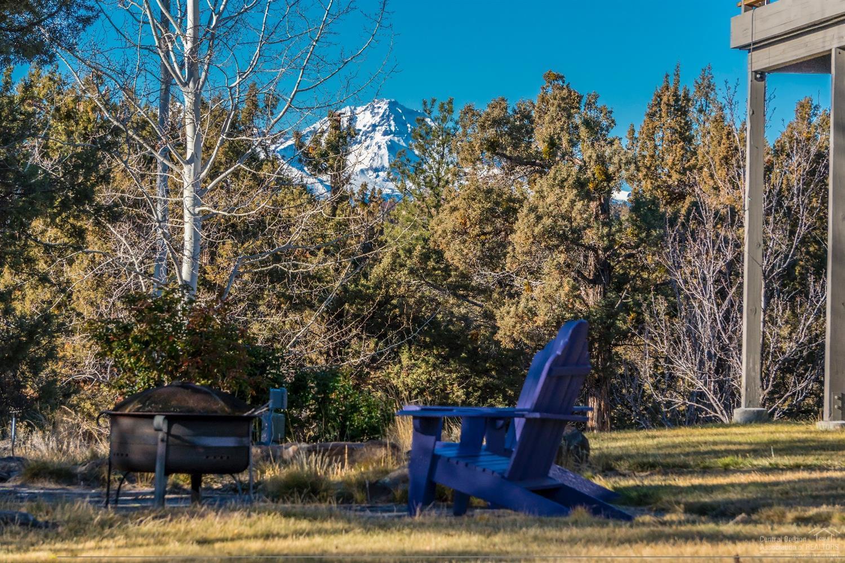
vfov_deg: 8.8
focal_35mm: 156
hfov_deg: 13.2
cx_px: 422
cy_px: 282
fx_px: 3661
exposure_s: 1/1000
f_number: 8
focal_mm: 104
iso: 500
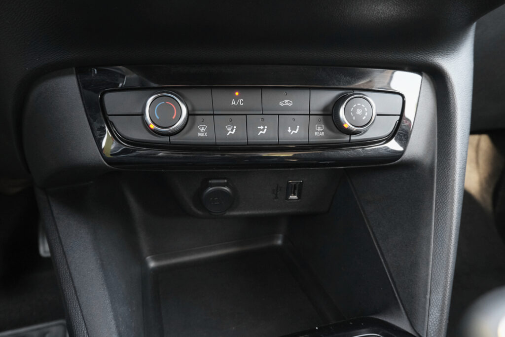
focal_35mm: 29
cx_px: 252
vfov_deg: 45.0
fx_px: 407
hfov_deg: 63.7
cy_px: 168
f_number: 7.1
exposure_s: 1/15
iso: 2000
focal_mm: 19.2
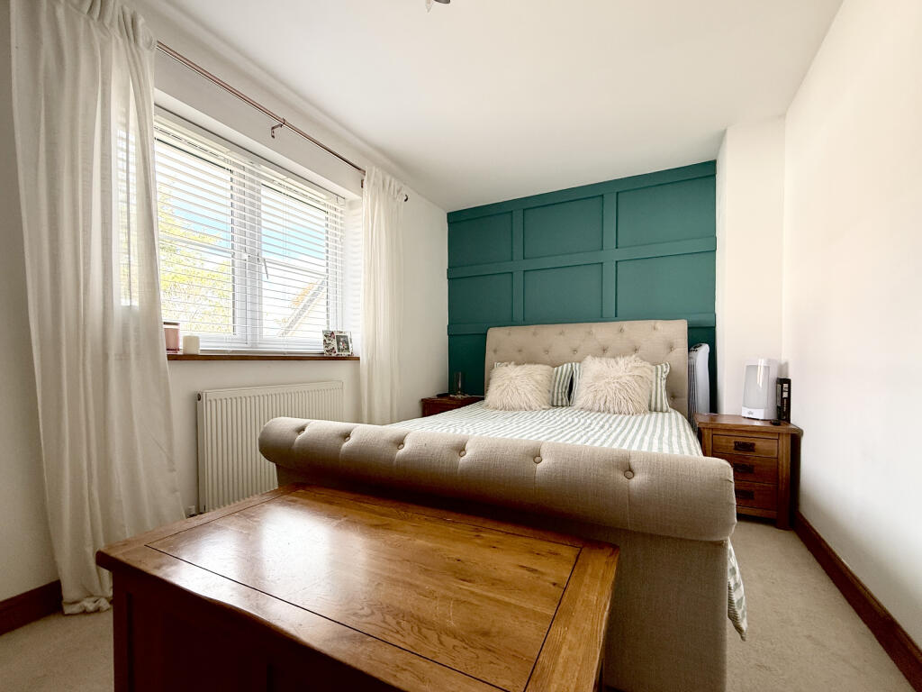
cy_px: 346
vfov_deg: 85.7
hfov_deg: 102.1
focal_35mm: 14
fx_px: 373
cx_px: 461
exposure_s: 1/99
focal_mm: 2.22
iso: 125
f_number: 2.2
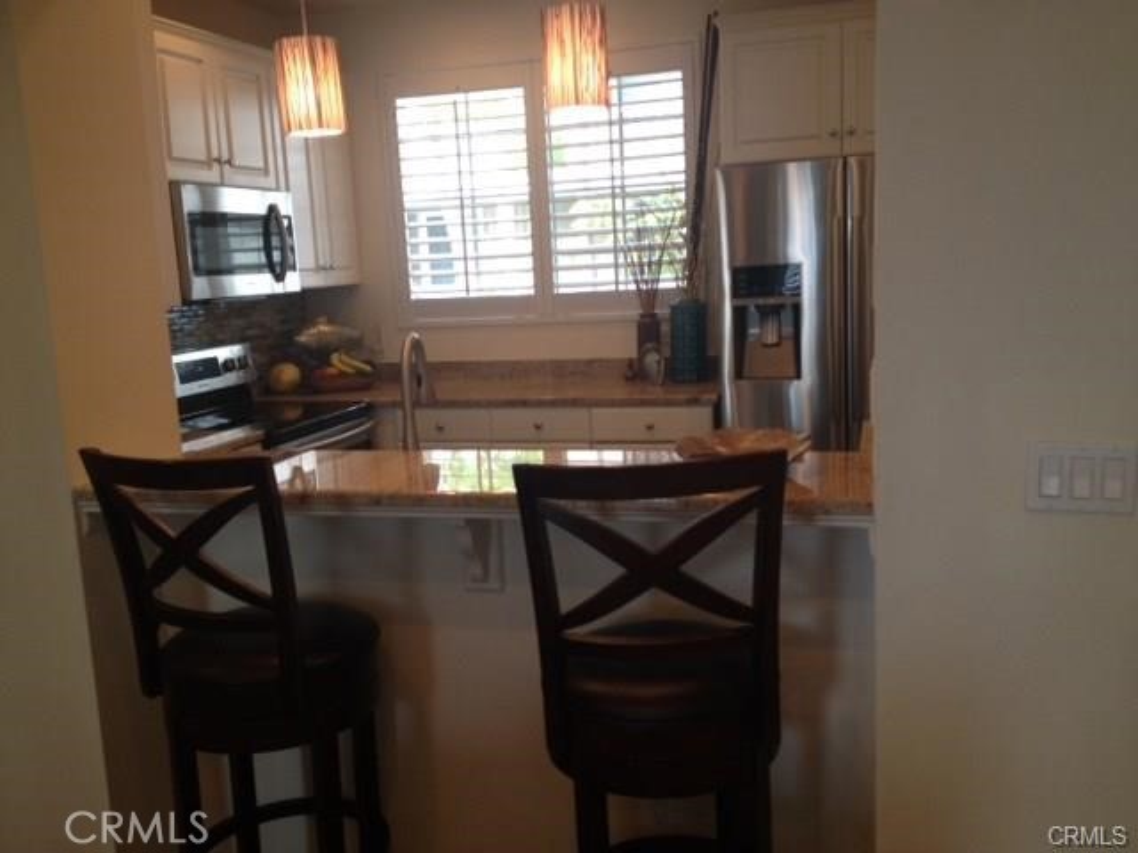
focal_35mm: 35
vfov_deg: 40.7
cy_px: 426
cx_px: 569
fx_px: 1151
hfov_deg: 52.6
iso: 50
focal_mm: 4.28
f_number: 2.4
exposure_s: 1/20
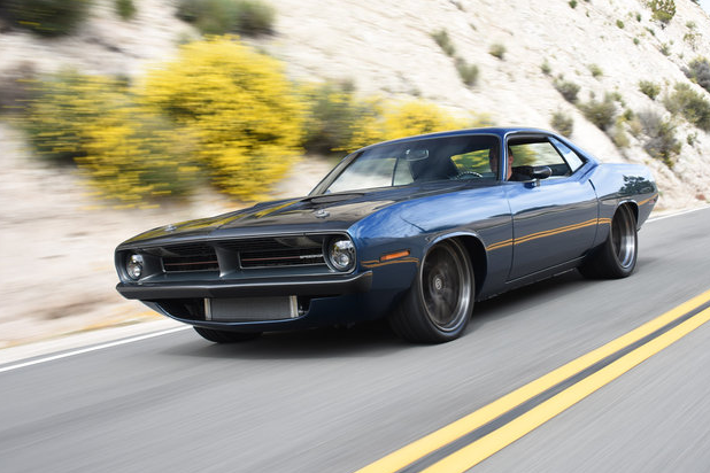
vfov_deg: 30.0
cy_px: 195
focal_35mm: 45
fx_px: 880
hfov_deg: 43.9
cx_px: 392
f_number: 5.6
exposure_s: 1/60
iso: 100
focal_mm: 23
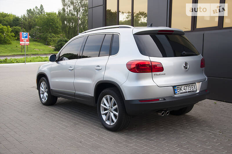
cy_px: 77
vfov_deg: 31.8
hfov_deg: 46.5
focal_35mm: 42
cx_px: 116
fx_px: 270
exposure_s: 1/250
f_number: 5.6
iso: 100
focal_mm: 28
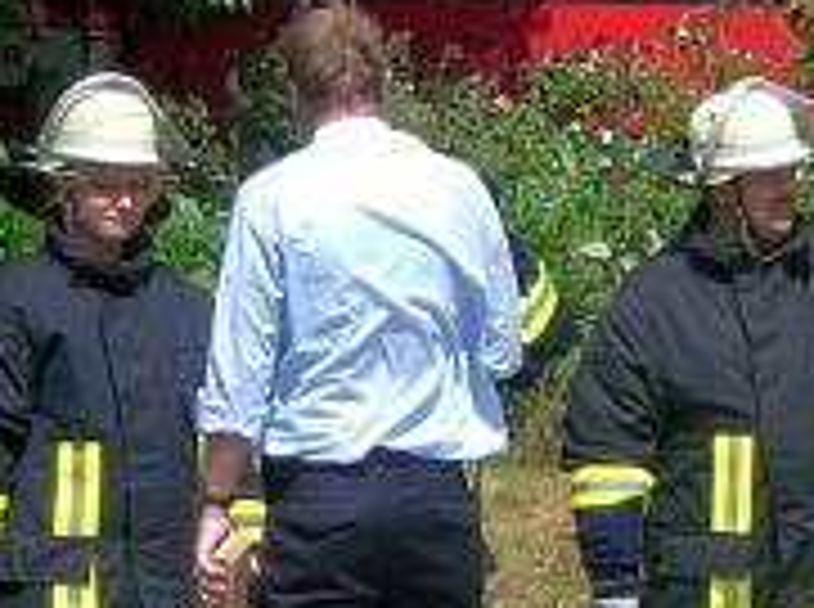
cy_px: 338
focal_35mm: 404
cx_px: 715
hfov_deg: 4.9
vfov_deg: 3.7
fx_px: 9481
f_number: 8.4
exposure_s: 1/160
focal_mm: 18.9
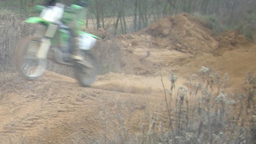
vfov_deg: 14.5
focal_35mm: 83
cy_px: 107
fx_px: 563
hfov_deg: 24.5
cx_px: 4
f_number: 2.7
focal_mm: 6.2
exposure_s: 1/60
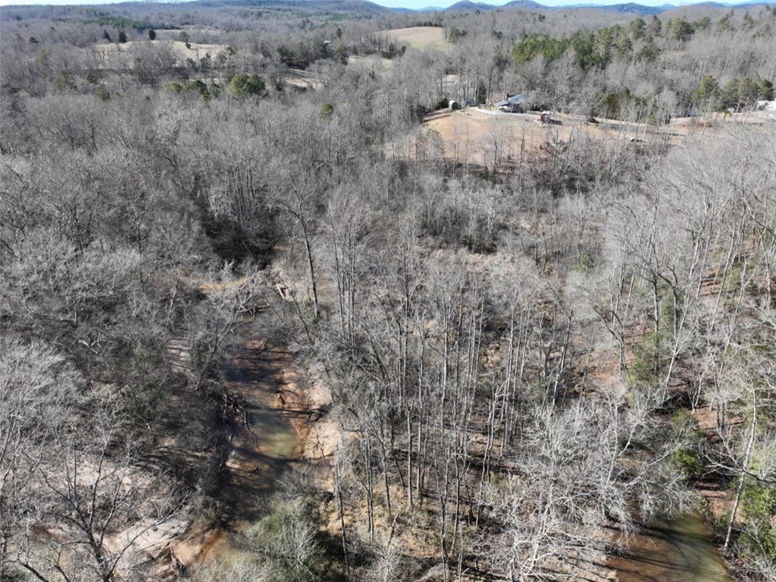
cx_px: 388
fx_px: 538
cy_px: 291
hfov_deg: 71.6
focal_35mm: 24
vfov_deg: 56.8
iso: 180
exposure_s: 1/160
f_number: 2.8
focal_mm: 12.29
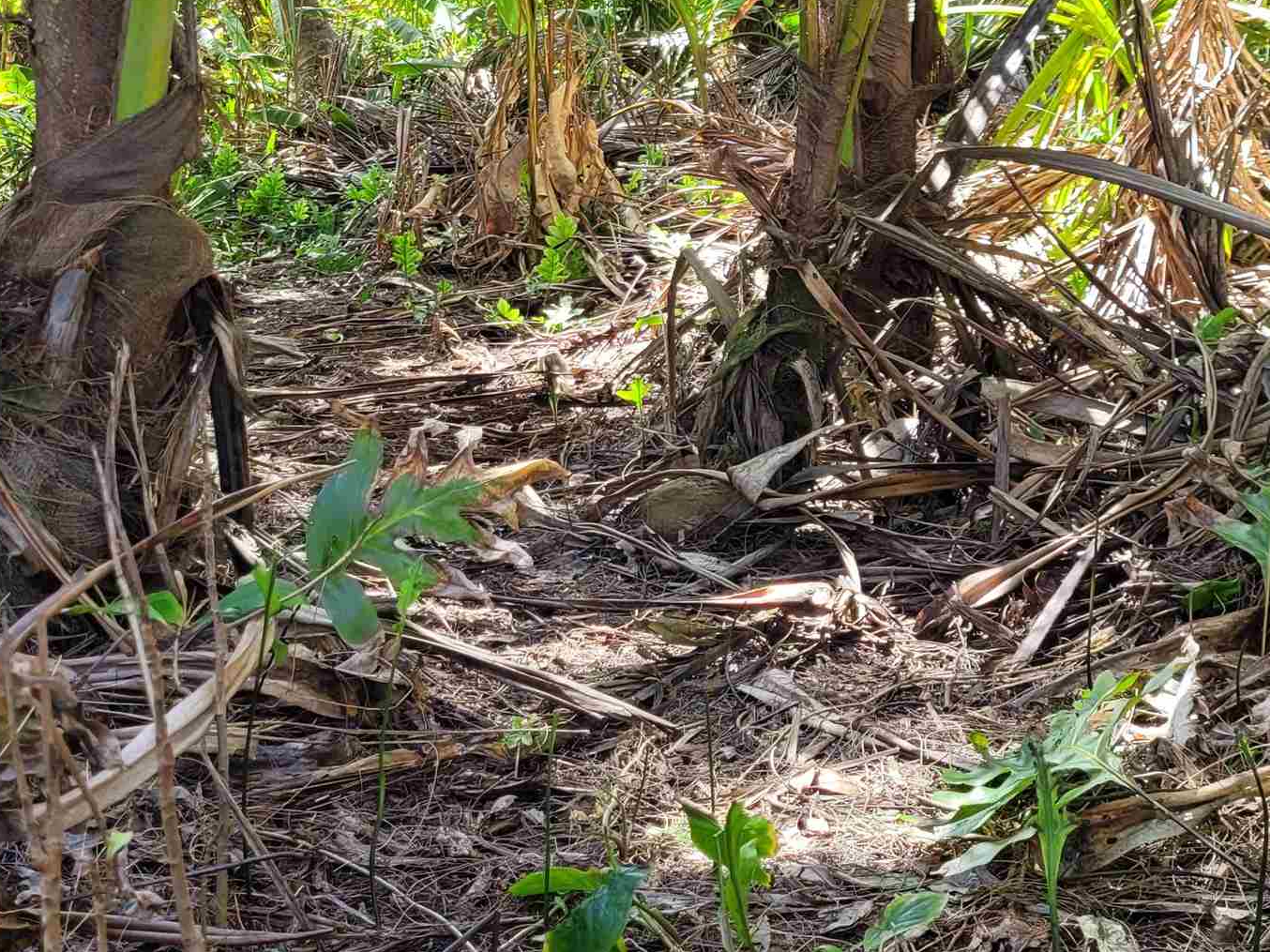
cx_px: 452
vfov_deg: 23.9
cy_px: 38
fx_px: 2164
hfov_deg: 32.5
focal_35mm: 59
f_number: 1.8
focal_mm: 5.4
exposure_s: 1/131
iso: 40
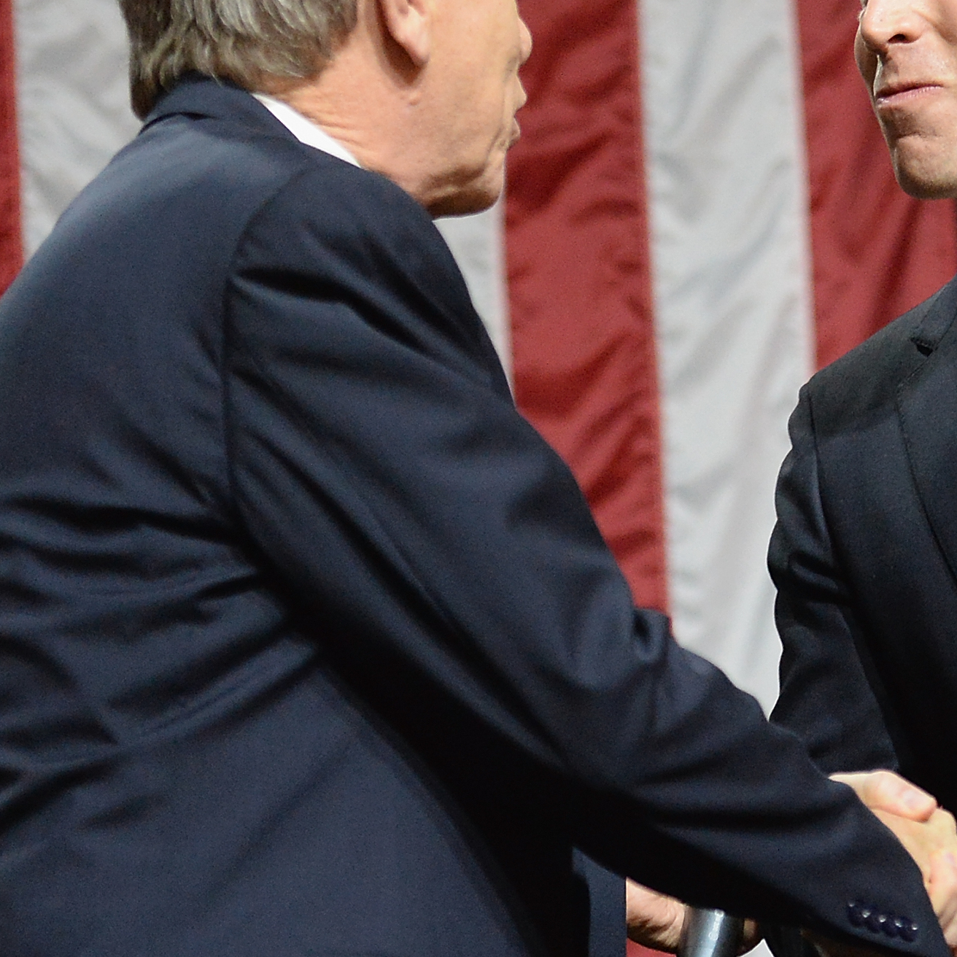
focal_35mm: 136
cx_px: 724
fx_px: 4254
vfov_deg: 12.8
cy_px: 387
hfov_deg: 12.8
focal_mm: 70
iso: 5000
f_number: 2.8
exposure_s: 1/200
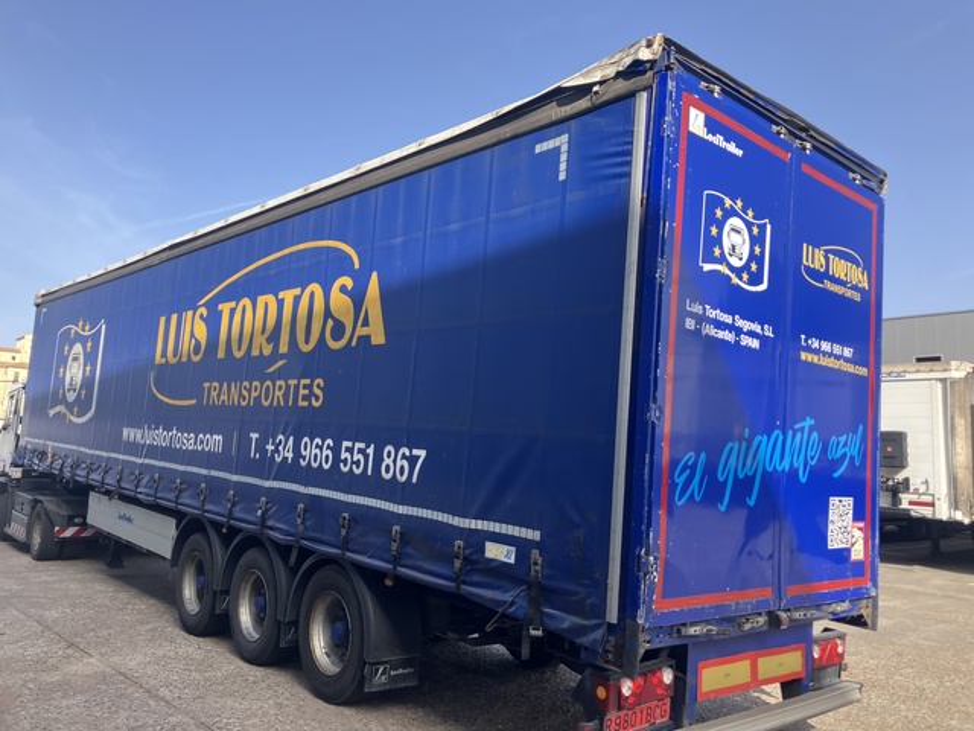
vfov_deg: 49.7
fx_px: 788
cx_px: 487
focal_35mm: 28
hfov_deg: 63.4
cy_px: 366
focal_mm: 3.99
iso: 32
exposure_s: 1/607
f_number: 1.8
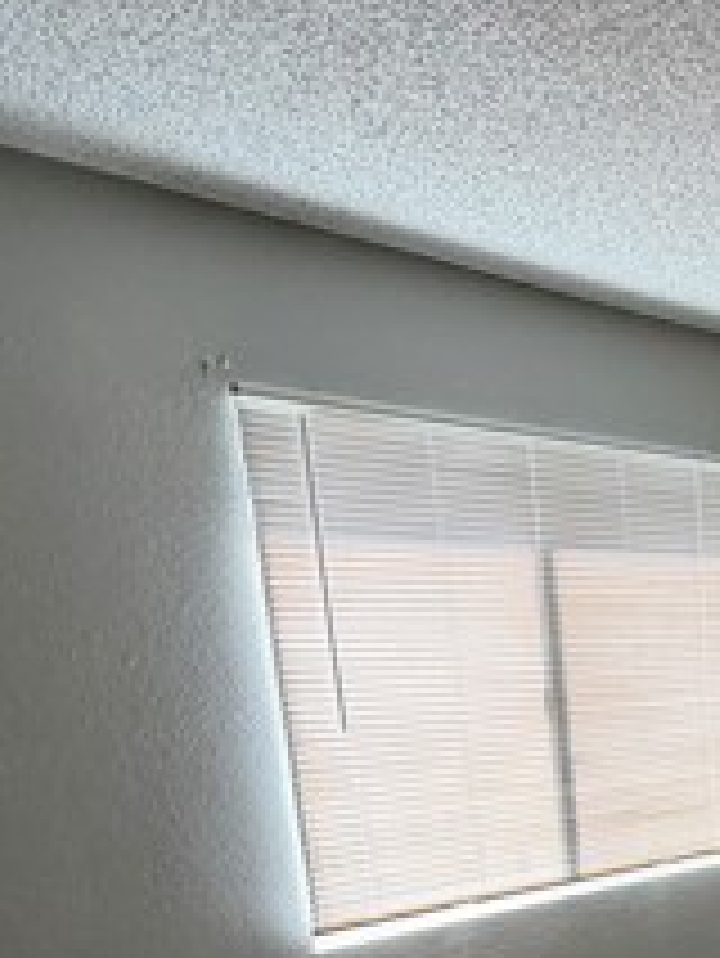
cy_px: 949
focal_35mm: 42
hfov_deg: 29.5
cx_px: 864
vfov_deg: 39.7
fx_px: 1164
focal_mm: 2.22
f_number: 2.2
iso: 100
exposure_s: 1/121
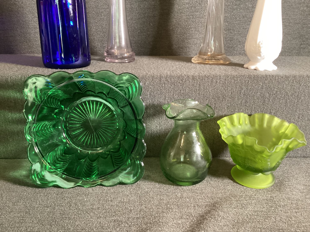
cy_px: 116
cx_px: 155
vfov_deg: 45.4
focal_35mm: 31
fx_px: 278
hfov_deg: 58.3
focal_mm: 3.3
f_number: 2.4
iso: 400
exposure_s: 1/40
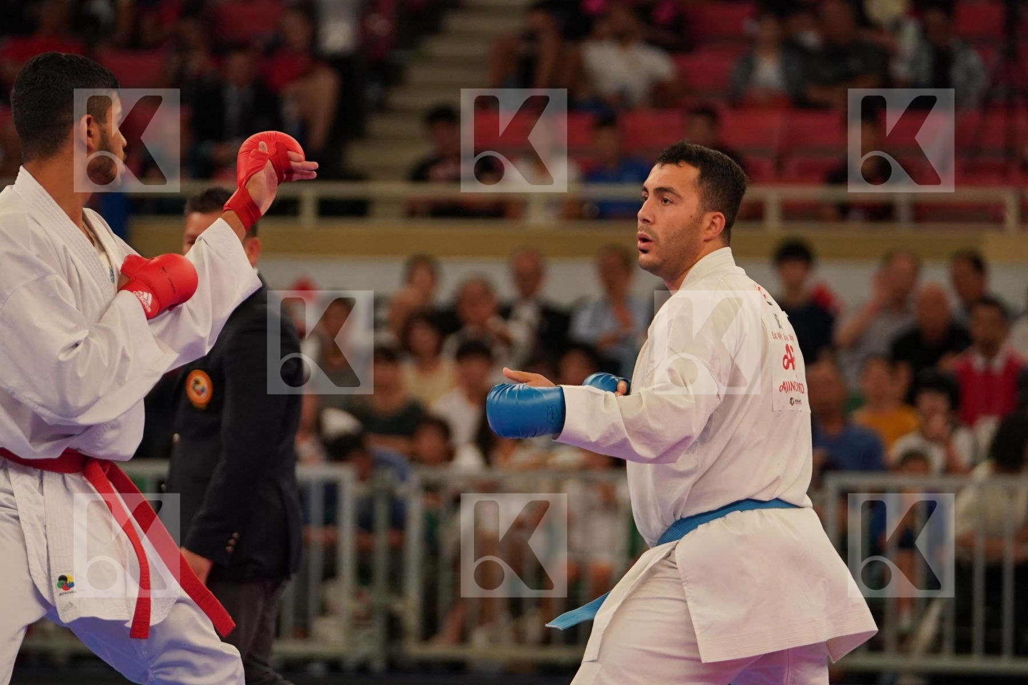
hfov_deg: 8.1
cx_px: 514
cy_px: 342
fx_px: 7281
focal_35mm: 255
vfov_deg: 5.4
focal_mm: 170
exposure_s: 1/1000
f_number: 2.8
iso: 1600
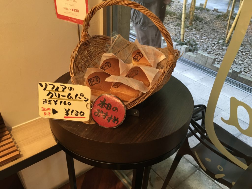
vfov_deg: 48.2
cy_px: 94
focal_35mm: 29
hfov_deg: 61.7
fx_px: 211
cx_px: 126
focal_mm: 4.15
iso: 125
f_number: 2.2
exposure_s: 1/30
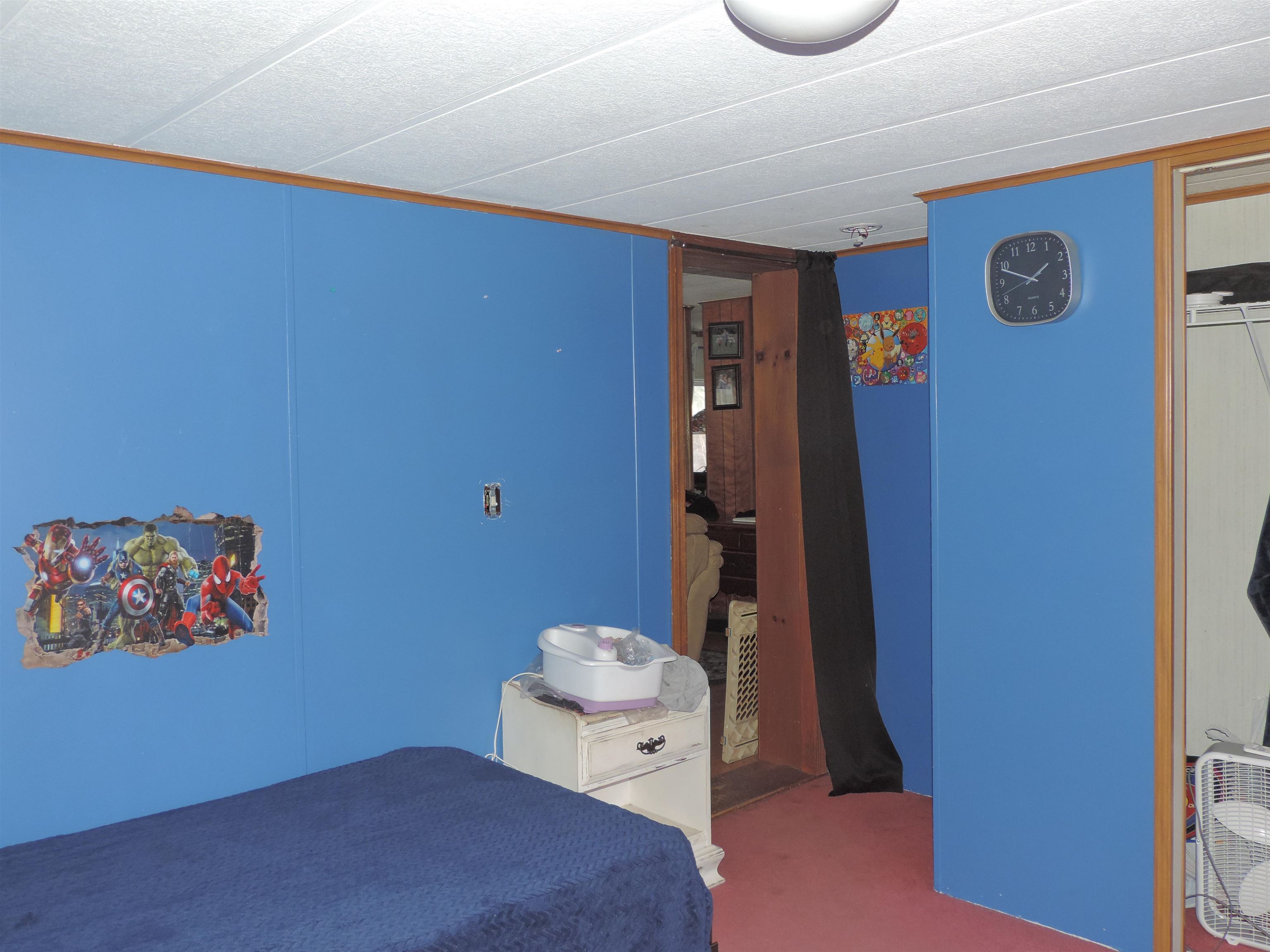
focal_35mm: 30
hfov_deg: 60.0
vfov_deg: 46.8
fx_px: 1101
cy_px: 476
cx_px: 635
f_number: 3.1
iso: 200
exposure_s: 1/30
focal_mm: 5.3
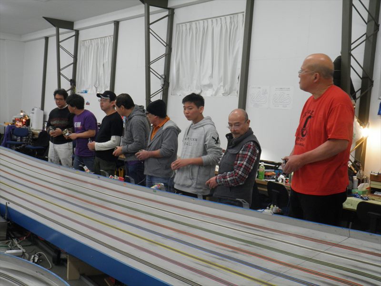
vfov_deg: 29.7
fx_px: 539
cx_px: 190
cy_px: 143
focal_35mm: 49
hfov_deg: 38.9
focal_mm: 8.7
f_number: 4.2
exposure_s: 1/30
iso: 200
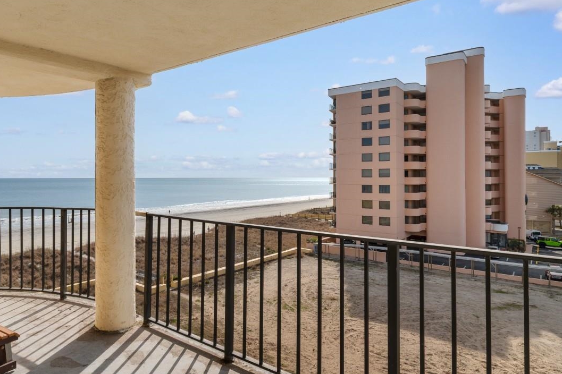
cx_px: 221
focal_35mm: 23
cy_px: 174
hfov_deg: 75.2
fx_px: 359
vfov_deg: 55.0
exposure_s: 1/500
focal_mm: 10
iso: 100
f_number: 11
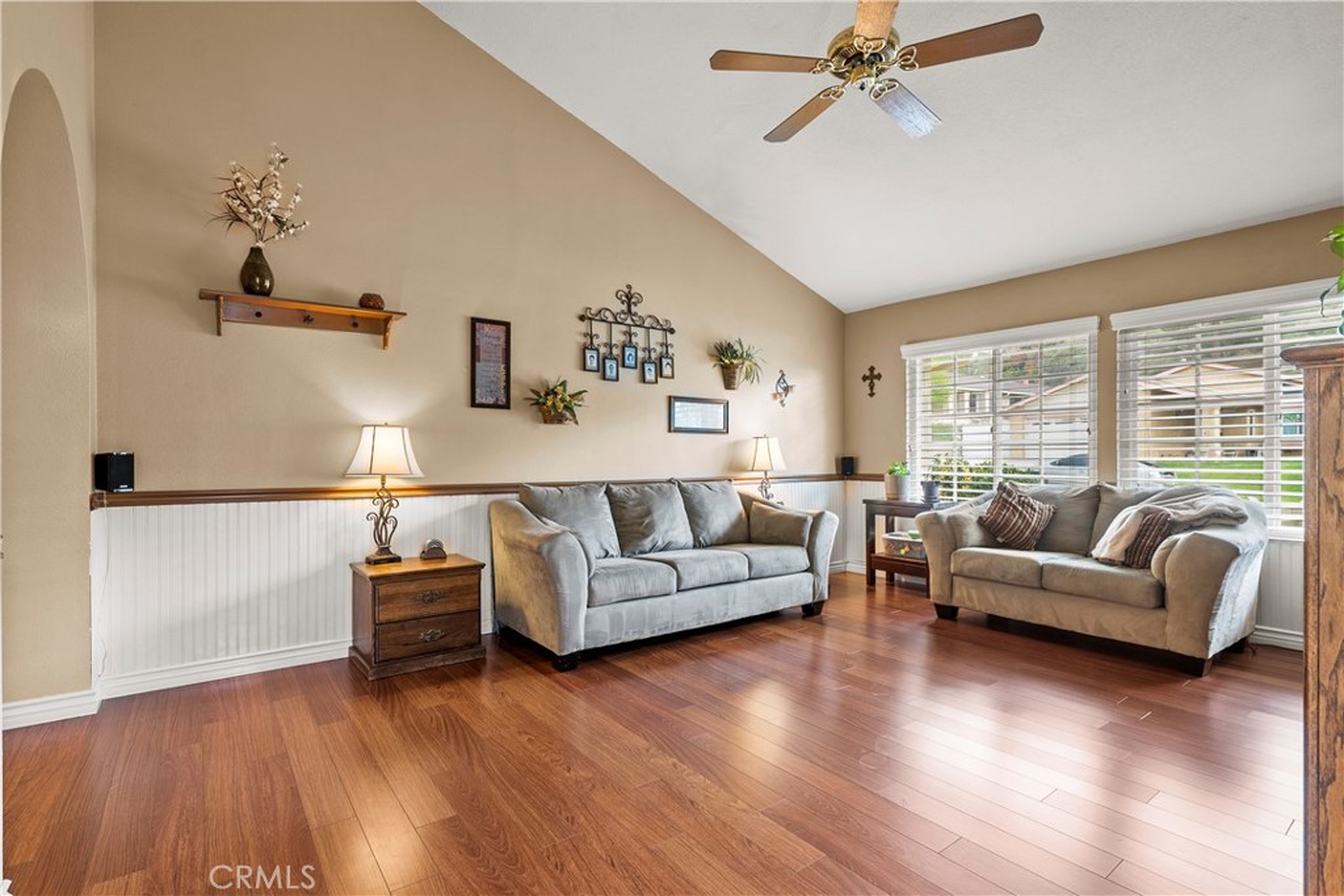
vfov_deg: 73.8
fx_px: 597
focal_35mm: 16
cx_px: 672
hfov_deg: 96.7
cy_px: 448
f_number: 6.3
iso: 250
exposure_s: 1/3
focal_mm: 16
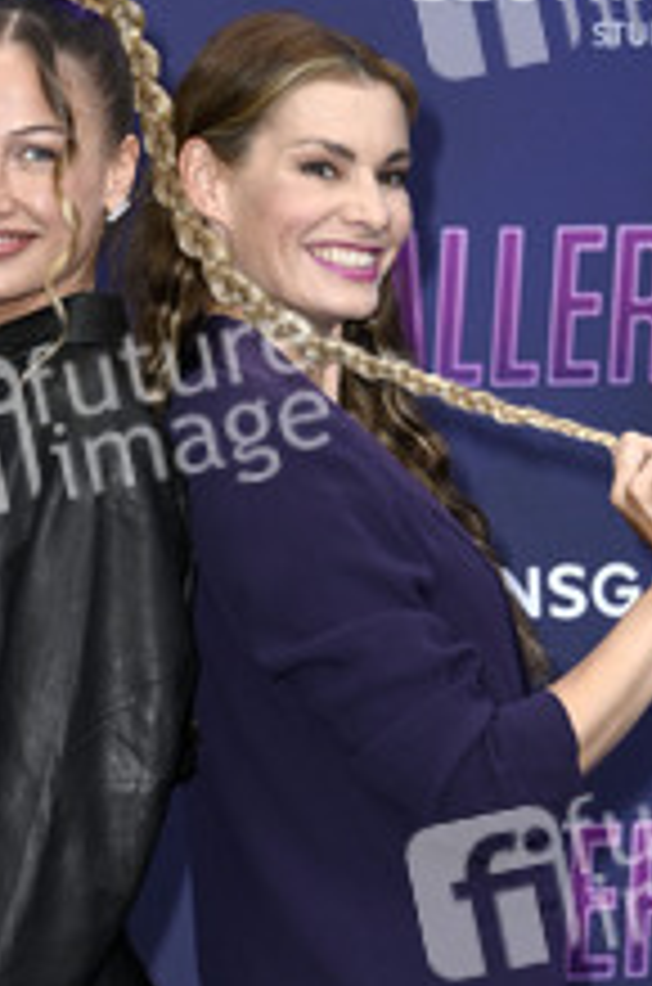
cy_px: 648
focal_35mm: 205
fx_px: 5595
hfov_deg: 6.7
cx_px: 229
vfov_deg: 10.1
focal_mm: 112
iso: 320
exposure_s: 1/250
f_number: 5.6
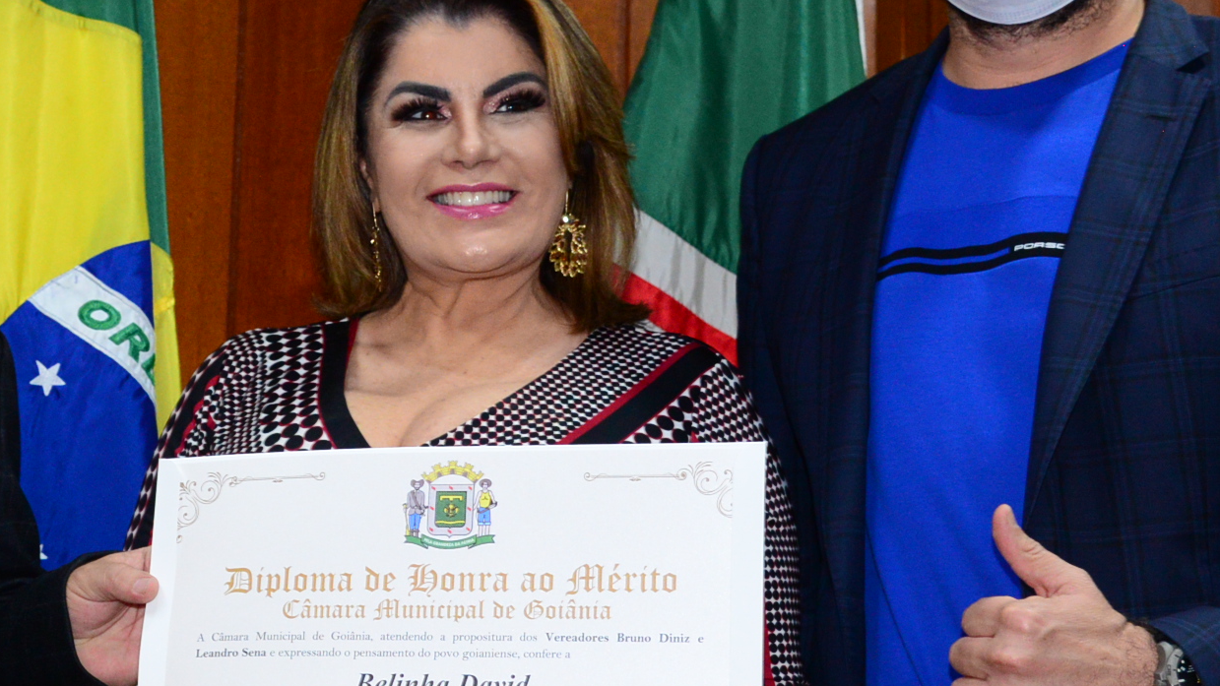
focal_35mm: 117
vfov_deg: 10.4
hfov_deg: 18.2
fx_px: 3785
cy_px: 326
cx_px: 263
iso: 2500
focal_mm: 46
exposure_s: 1/100
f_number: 4.5
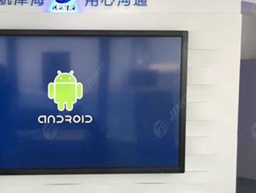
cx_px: 27
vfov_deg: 27.5
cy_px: 102
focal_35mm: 53
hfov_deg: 34.2
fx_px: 392
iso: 32
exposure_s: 1/33
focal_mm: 4.15
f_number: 2.2
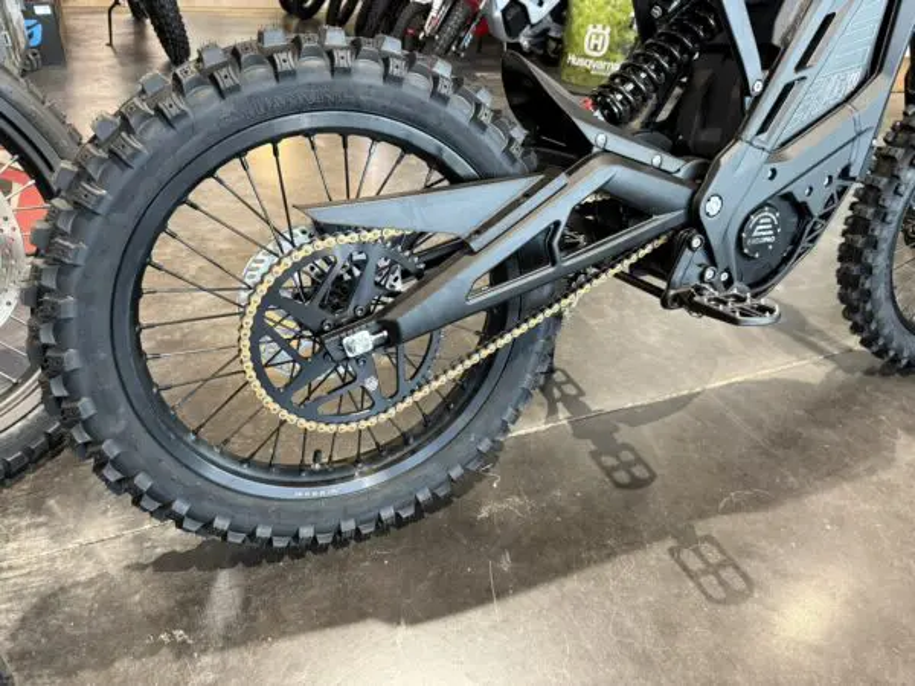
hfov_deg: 71.6
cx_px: 458
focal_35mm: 24
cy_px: 343
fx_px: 634
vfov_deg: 56.8
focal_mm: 6.76
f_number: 1.78
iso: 400
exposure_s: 1/60
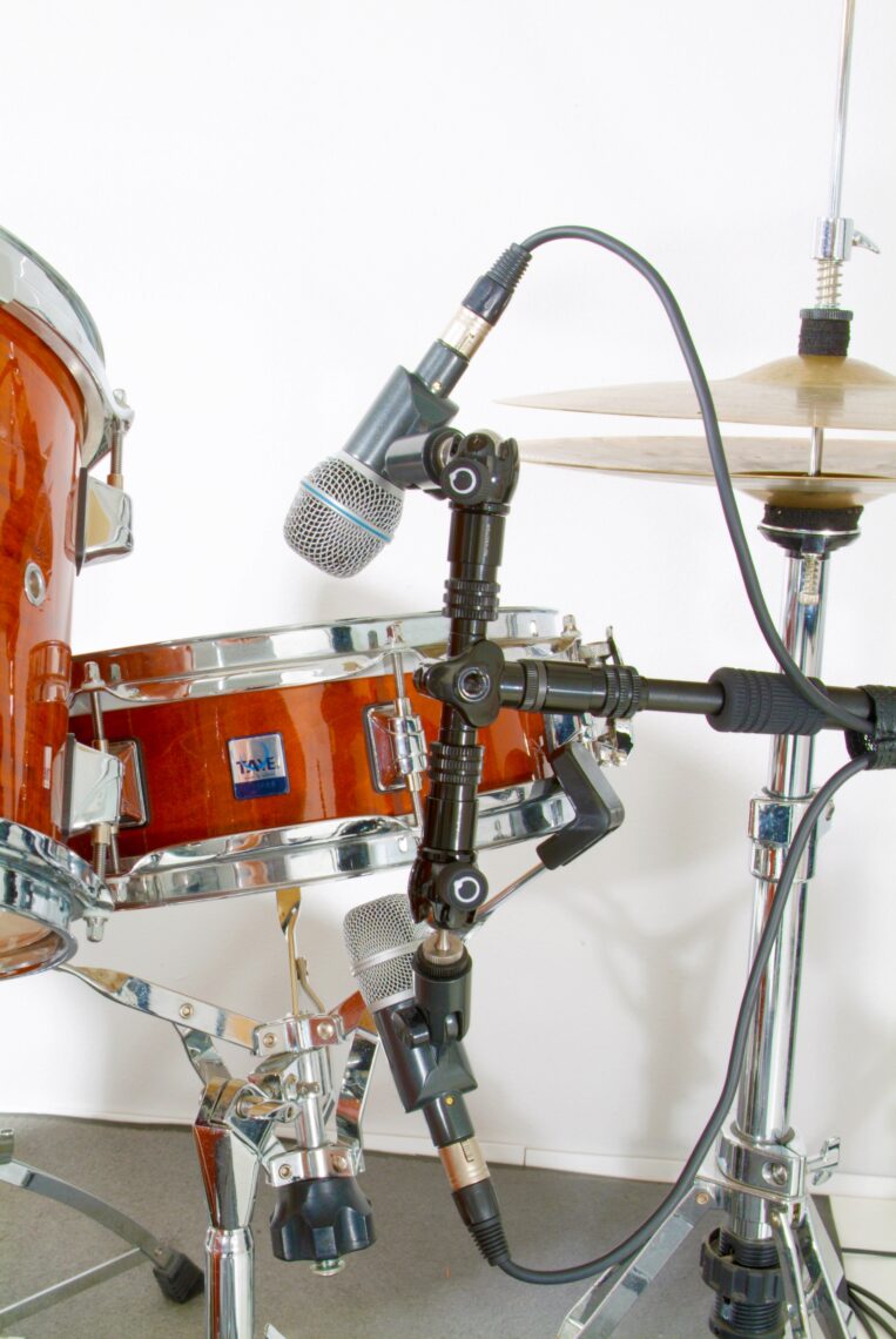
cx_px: 448
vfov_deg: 41.9
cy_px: 670
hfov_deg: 28.7
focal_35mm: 47
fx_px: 1750
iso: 100
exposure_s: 1/125
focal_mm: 31
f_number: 13
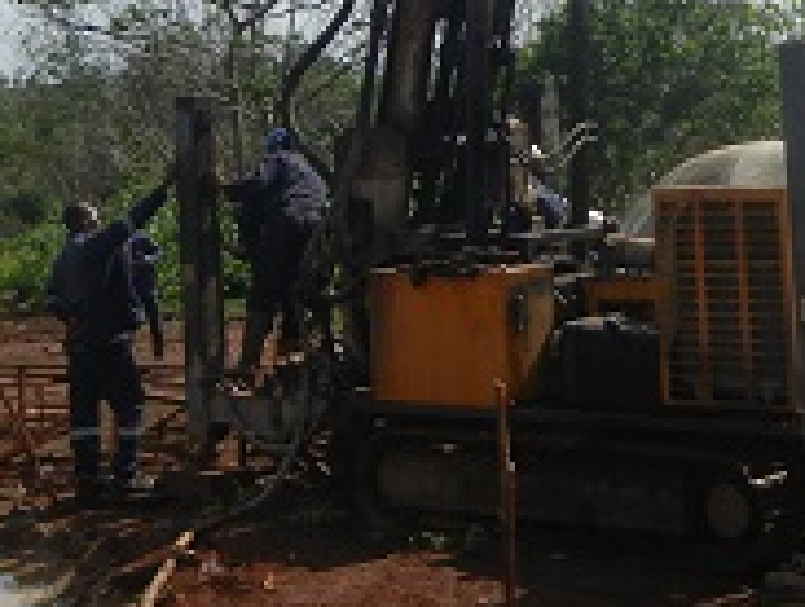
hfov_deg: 21.8
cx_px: 616
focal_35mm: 89
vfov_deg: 16.1
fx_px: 2074
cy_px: -75
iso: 160
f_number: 7.2
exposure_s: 1/463
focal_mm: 6.2
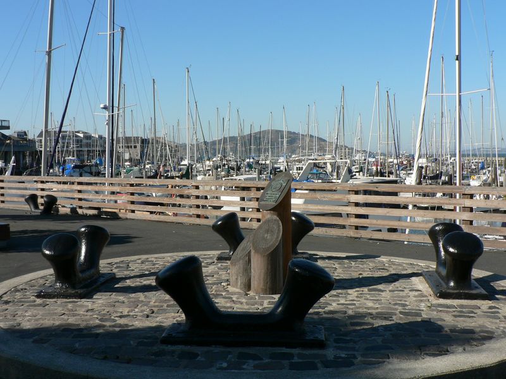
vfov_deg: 31.5
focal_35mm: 46
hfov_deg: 41.2
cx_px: 253
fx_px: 672
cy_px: 190
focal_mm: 7.7
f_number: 5
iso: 80
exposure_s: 1/400
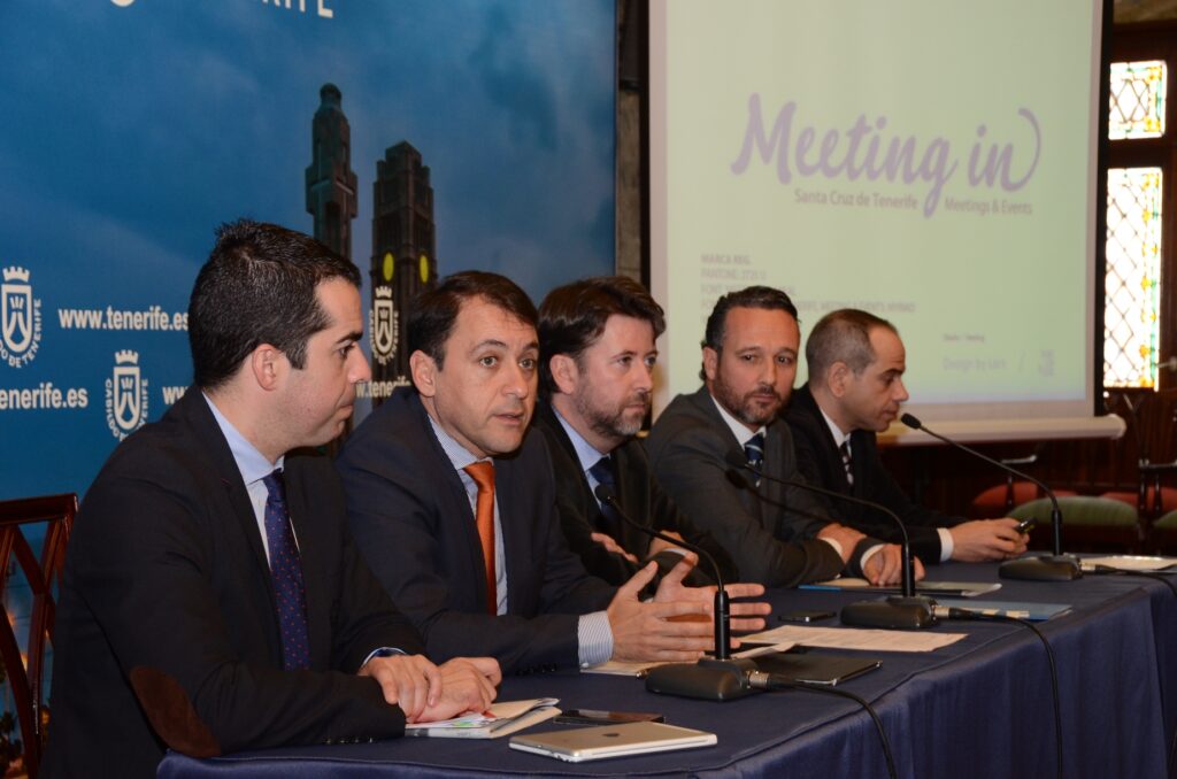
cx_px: 588
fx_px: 2545
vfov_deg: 17.4
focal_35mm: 78
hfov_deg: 26.0
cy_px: 390
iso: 800
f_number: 7.1
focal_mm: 52
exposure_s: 1/60
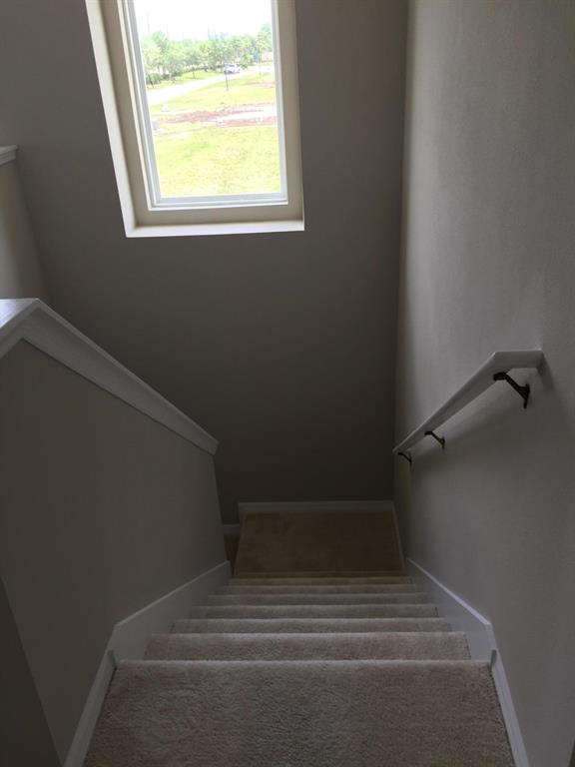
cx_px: 288
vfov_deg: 61.7
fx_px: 642
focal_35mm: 29
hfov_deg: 48.2
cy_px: 384
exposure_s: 1/60
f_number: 2.2
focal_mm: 4.15
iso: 32
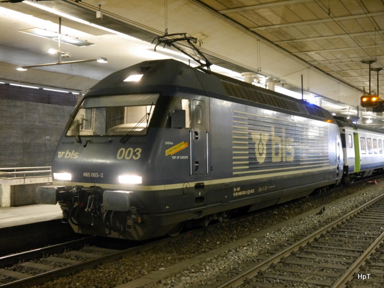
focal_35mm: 44
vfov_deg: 32.9
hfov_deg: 42.9
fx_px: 488
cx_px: 192
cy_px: 144
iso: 3200
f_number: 4.4
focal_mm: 22
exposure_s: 1/10
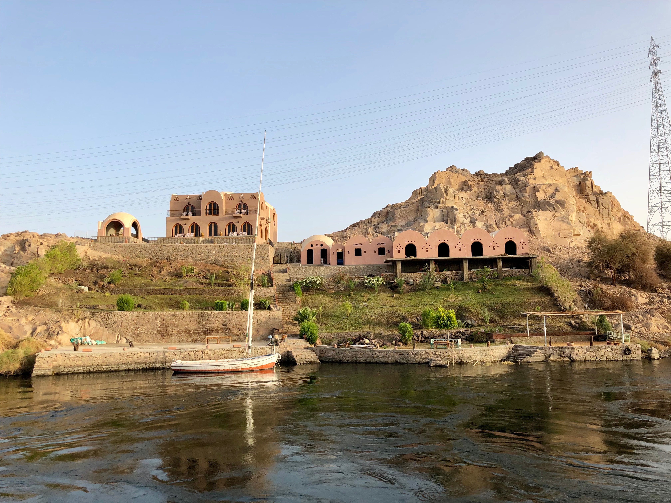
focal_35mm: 28
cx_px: 336
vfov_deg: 49.7
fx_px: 543
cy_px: 252
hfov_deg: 63.4
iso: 20
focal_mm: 3.99
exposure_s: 1/750
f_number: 1.8
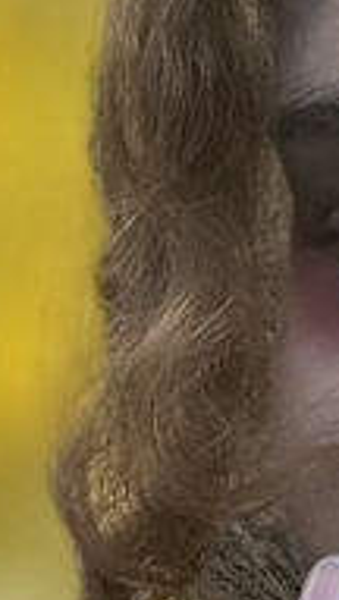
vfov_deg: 3.1
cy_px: 443
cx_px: 361
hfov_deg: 1.7
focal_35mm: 700
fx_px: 11142
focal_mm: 15.7
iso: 64
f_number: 2.8
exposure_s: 1/428
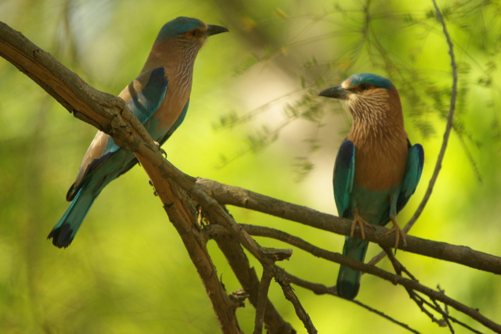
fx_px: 10439
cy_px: 167
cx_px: 250
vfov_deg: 1.8
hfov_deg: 2.7
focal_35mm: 750
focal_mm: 500
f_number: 6.7
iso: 400
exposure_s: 1/180
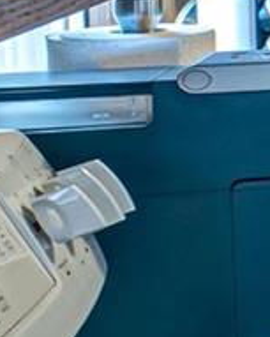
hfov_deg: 4.9
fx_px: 1507
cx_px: 1699
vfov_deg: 12.5
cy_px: -60
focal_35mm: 151
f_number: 8
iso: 400
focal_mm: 15
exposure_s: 1/8
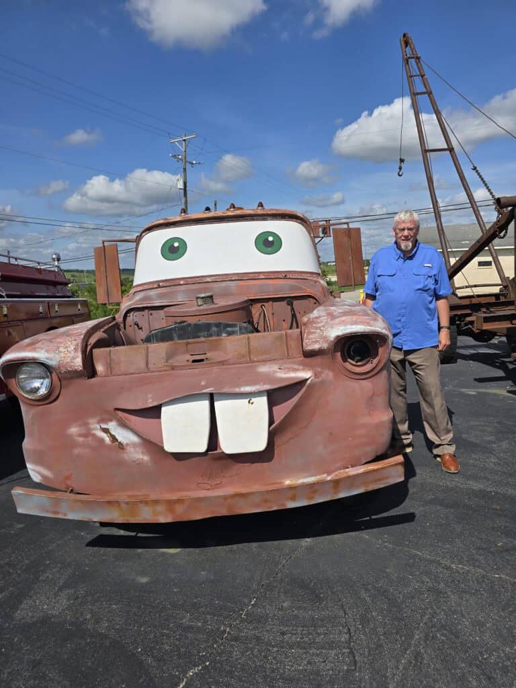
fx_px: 457
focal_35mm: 23
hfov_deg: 58.9
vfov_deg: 73.9
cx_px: 258
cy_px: 344
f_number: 1.7
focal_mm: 6.3
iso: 12
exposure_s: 1/1208
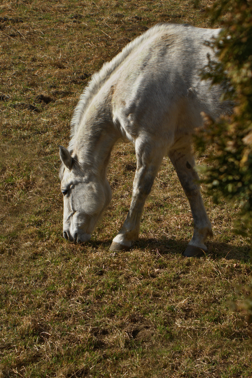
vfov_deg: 19.4
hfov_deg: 13.1
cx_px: 126
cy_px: 189
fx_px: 1101
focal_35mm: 105
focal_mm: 38.37
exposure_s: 1/500
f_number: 5
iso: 80
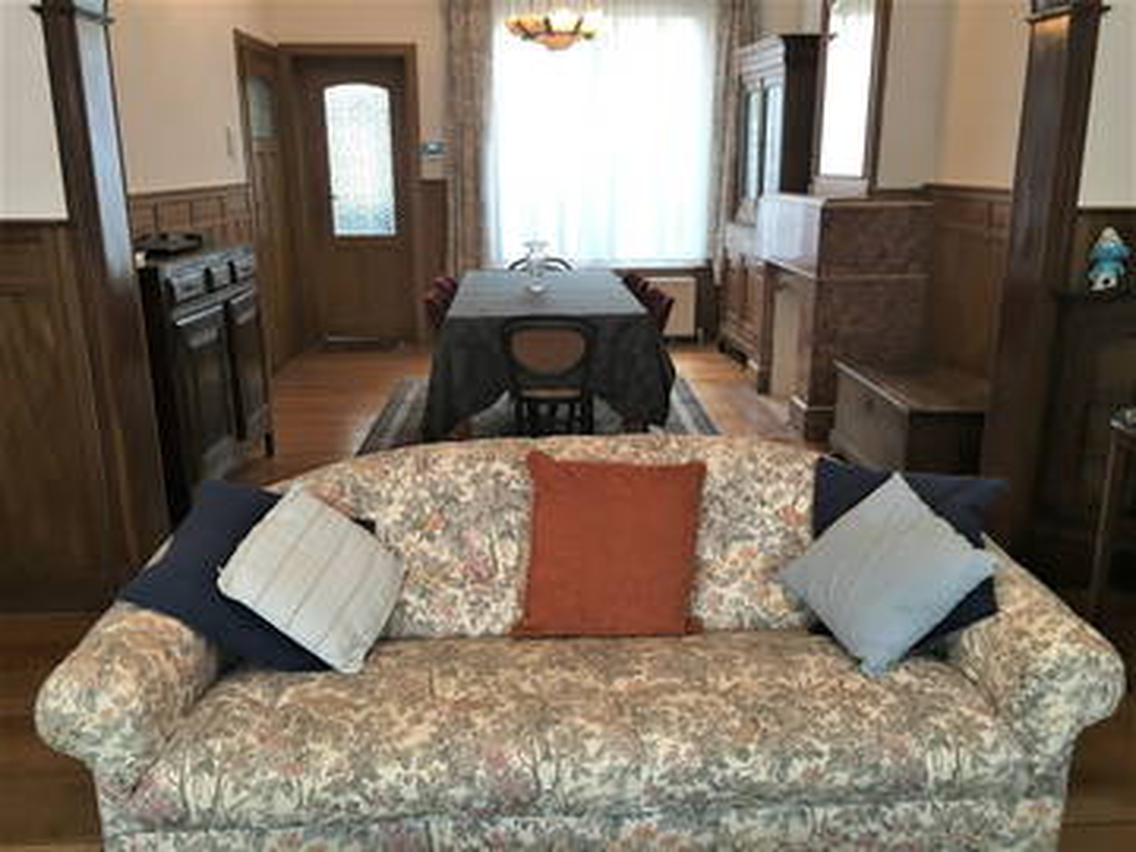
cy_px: 426
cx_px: 568
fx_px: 952
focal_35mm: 29
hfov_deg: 61.7
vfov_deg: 48.2
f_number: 2.2
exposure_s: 1/33
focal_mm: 4.15
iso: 64
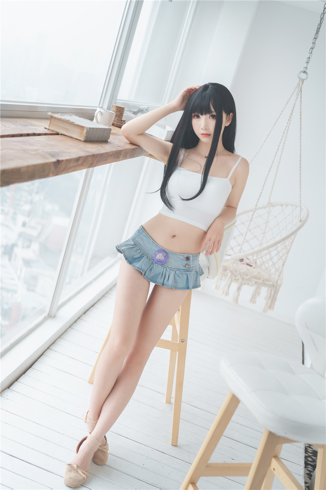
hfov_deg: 27.0
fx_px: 679
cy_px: 245
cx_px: 163
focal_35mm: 50
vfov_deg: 39.6
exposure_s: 1/80
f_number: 2.8
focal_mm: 50
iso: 100
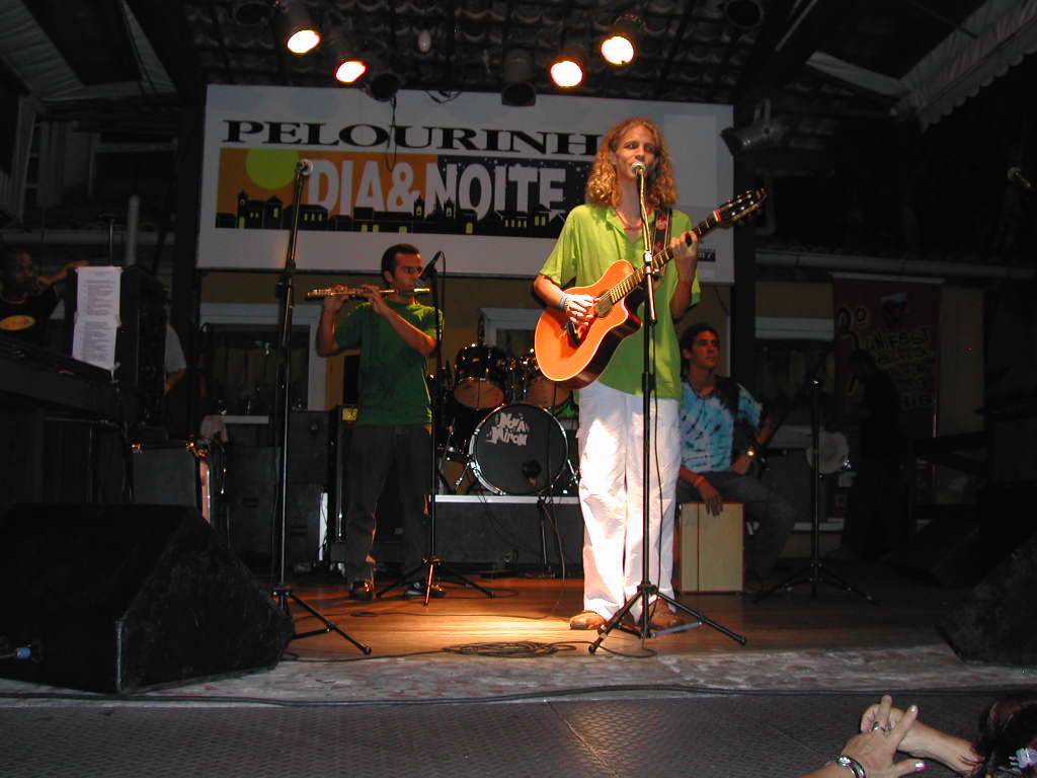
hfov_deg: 49.0
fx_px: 1138
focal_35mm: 38
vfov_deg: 37.7
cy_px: 389
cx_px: 518
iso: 140
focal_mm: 8
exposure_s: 1/60
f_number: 2.8
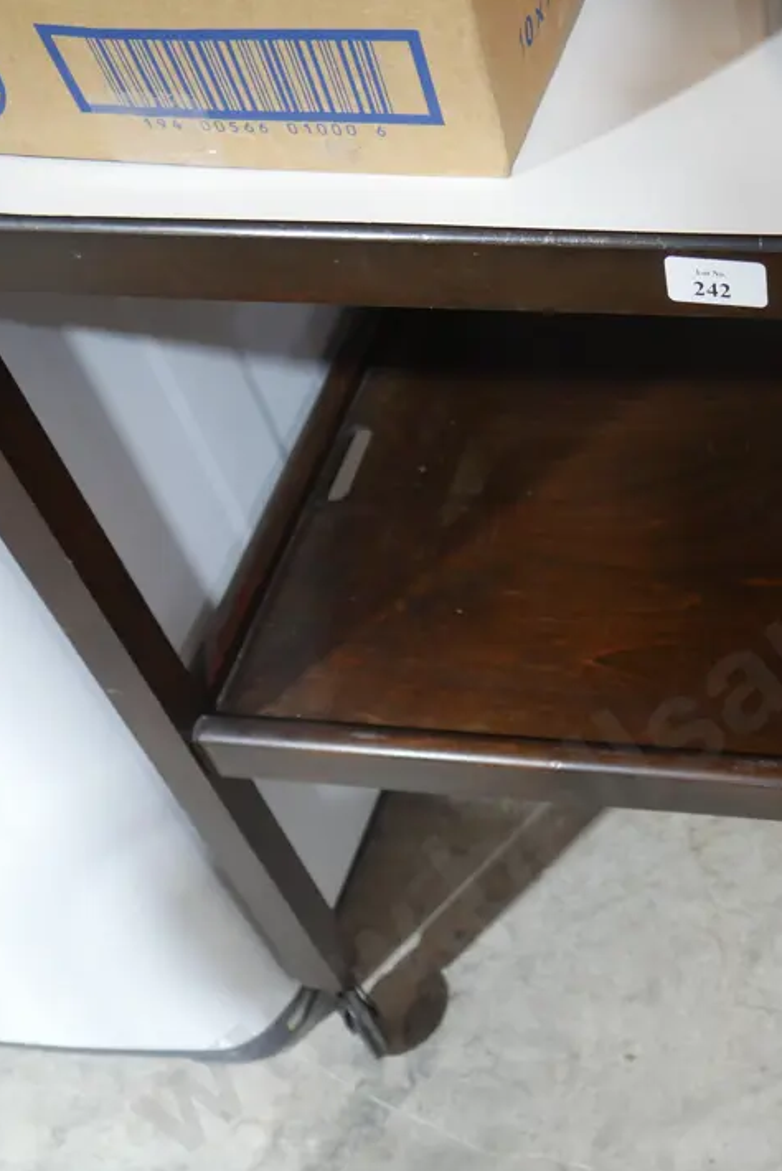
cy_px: 629
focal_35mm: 51
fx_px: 1660
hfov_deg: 25.0
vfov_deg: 38.8
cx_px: 823
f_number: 4
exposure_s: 1/60
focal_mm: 17
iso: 1250
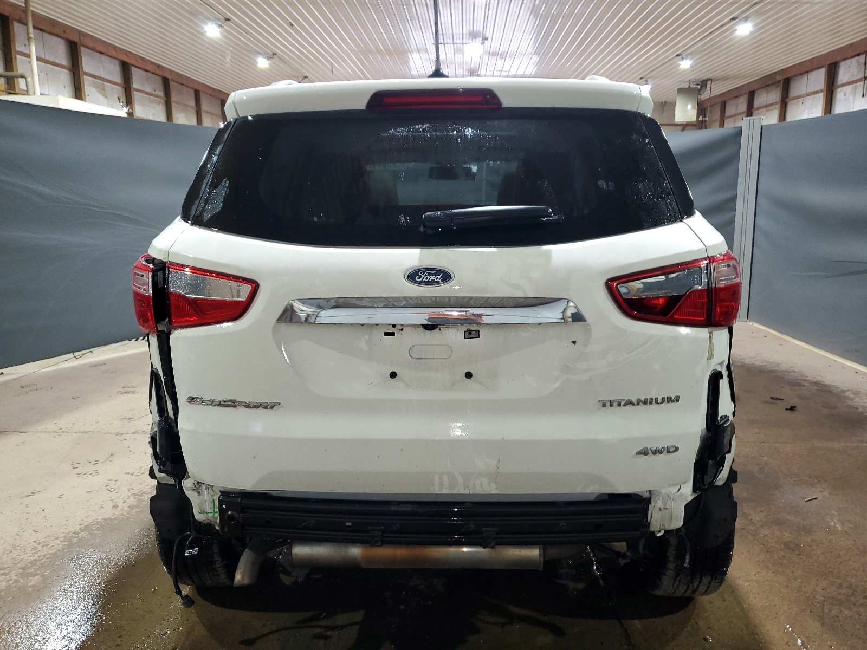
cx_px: 434
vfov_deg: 53.1
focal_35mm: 26
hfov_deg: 67.3
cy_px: 325
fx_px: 651
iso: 129
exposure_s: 1/60.2
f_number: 1.5
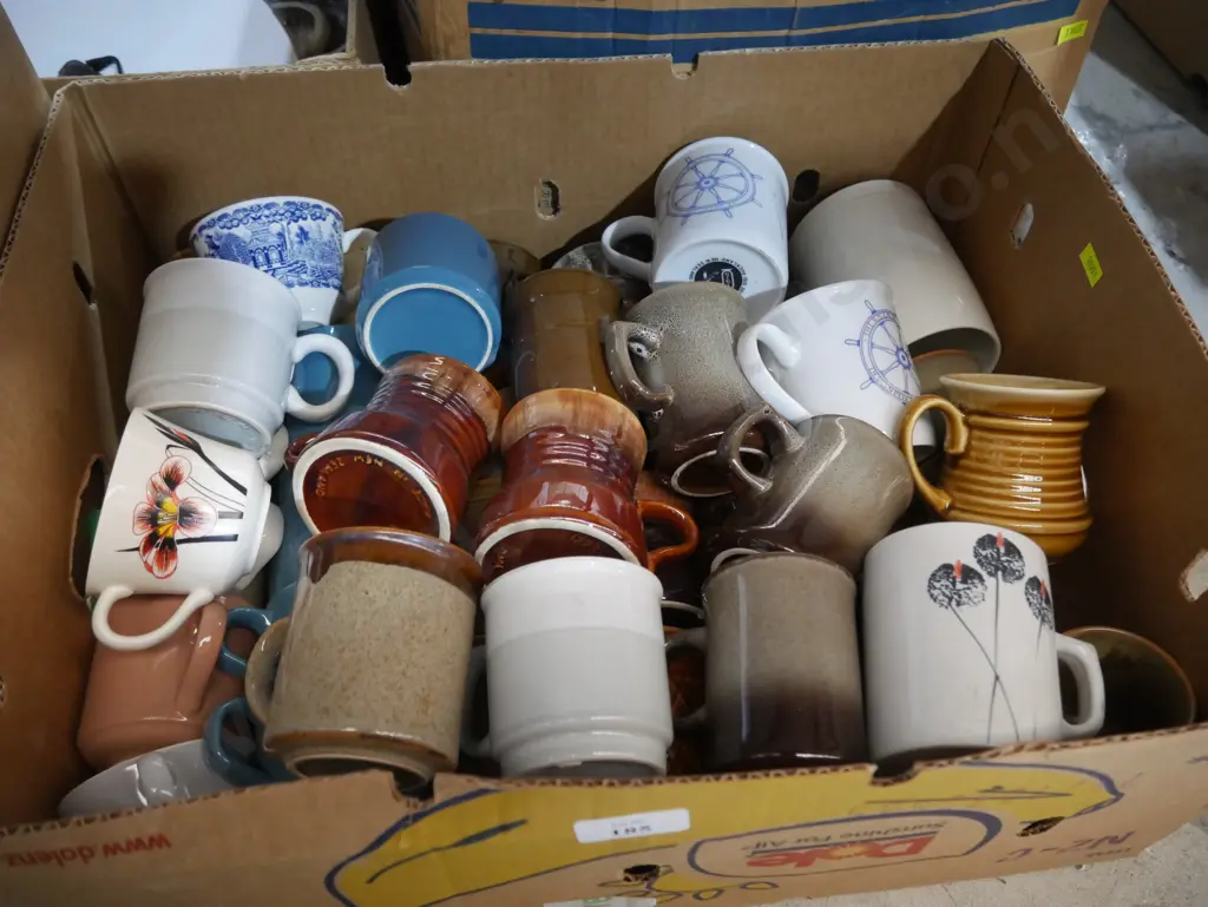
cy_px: 454
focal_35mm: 28
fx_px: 978
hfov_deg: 63.4
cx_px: 604
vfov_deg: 49.8
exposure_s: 1/60
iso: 2500
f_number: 3.5
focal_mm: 14
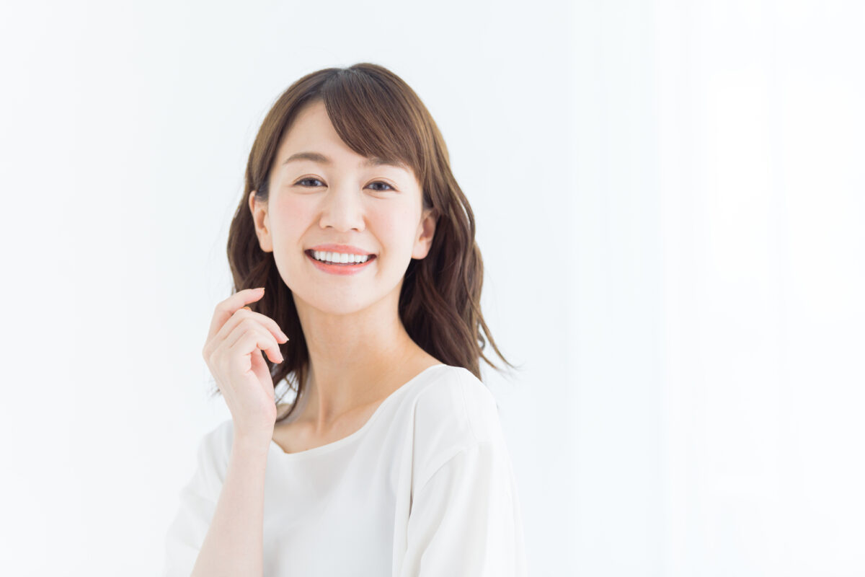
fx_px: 2282
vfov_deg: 14.4
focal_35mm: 95
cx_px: 432
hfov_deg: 21.5
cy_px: 288
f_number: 2.8
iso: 500
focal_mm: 95
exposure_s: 1/250
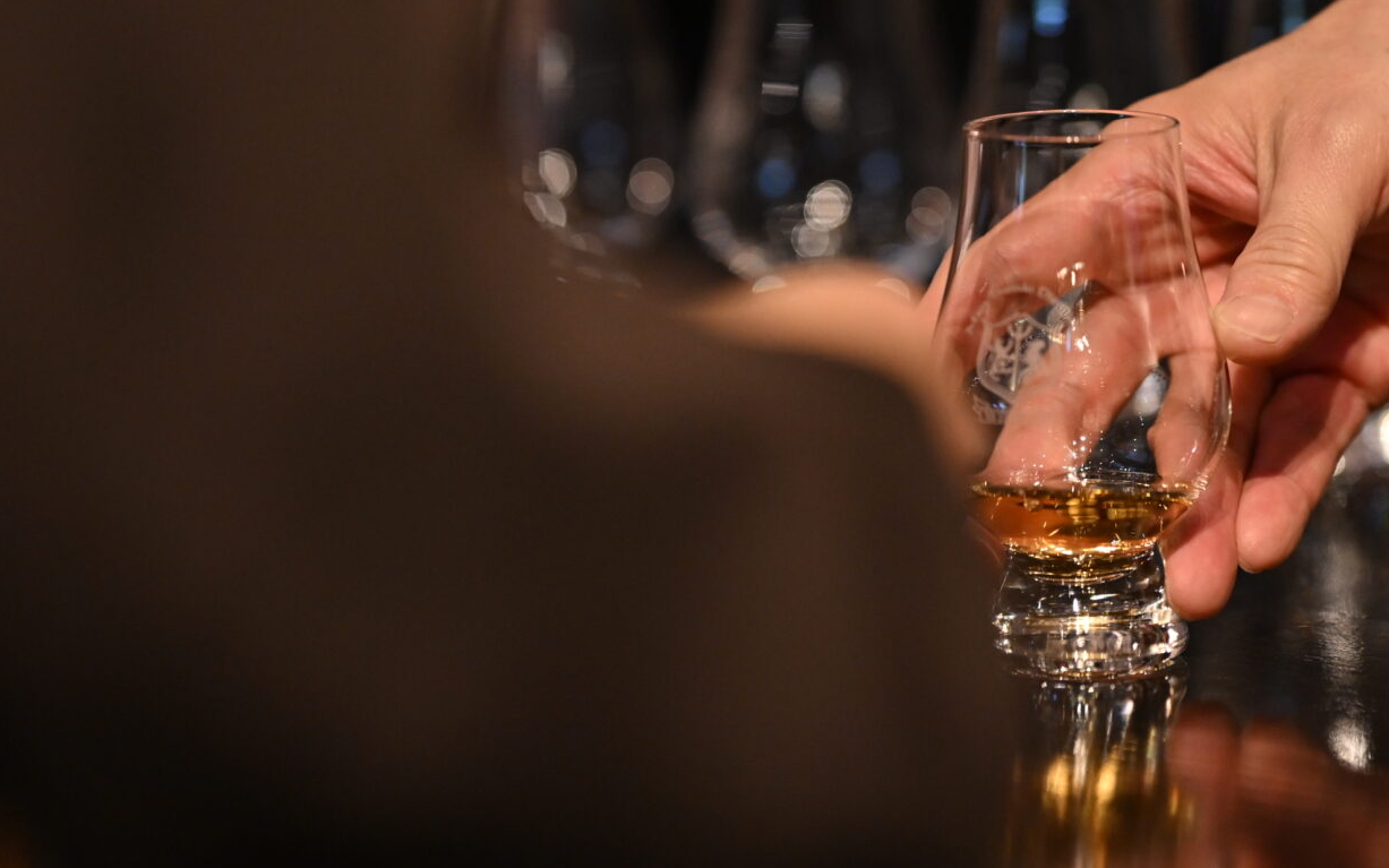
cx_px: 1137
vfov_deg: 4.6
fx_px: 10865
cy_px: 337
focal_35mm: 287
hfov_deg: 7.3
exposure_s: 1/125
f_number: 1.8
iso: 1000
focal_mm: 135
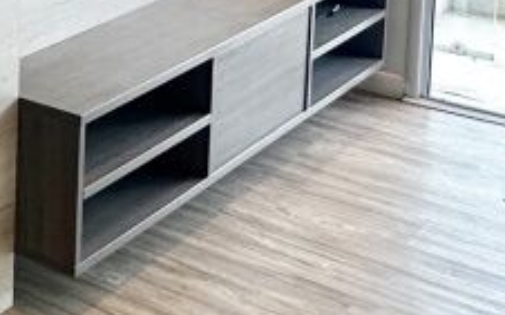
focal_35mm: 84
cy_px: -230
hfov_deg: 18.5
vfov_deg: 14.0
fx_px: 1156
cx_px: -436
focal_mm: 2.22
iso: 160
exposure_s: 1/120
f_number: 2.2
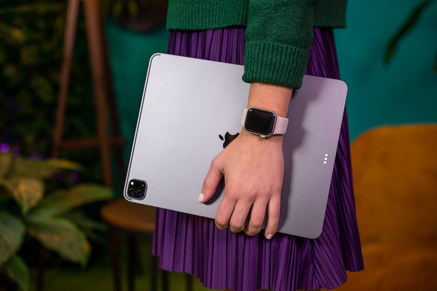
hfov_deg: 38.2
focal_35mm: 52
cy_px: 146
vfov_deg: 26.0
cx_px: 218
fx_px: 631
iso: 250
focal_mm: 52
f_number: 2.8
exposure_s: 1/200
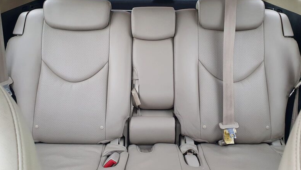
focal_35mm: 29
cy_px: 71
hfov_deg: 66.0
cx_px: 152
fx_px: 232
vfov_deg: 40.1
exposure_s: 1/40
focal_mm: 4.32
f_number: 2.4
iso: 250
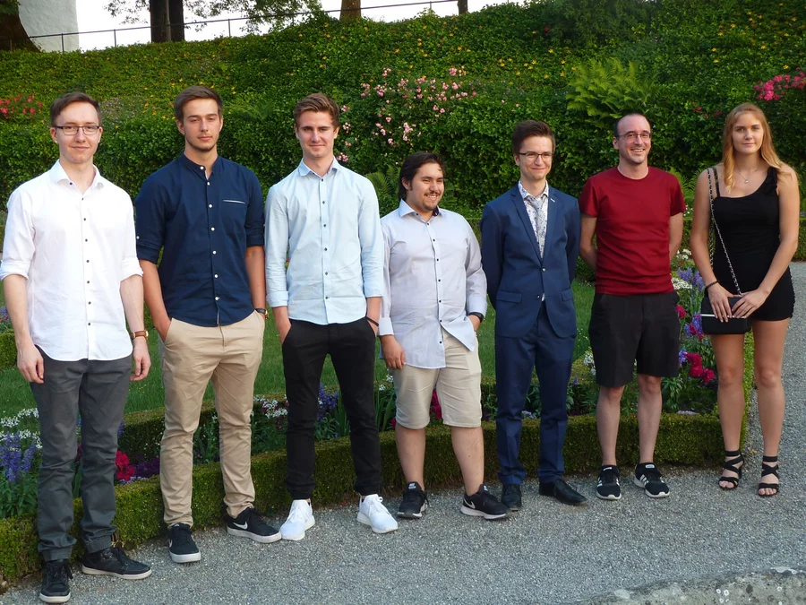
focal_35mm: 48
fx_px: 1118
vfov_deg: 30.3
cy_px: 302
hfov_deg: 39.7
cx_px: 403
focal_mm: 7.9
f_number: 3.8
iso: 80
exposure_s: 1/40
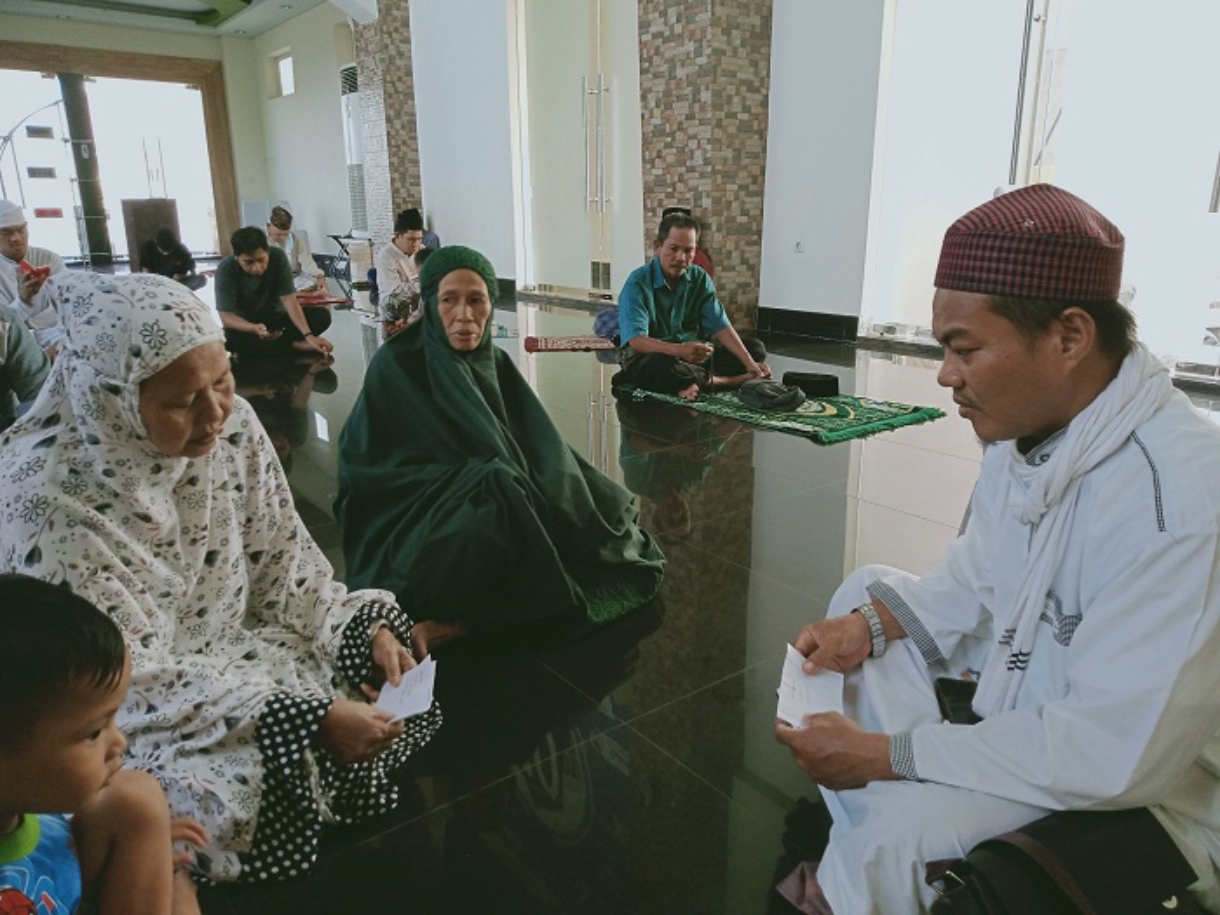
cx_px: 610
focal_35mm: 28
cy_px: 458
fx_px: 987
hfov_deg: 63.4
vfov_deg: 49.7
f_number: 2.2
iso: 117
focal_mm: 3.37
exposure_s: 1/50
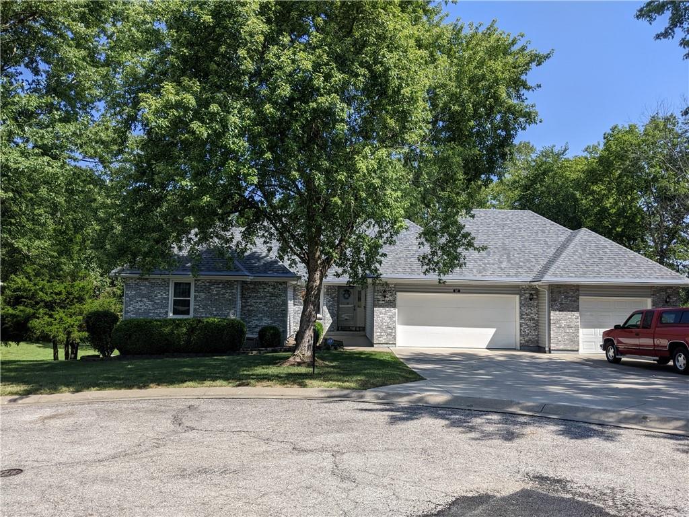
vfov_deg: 51.4
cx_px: 344
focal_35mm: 27
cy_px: 258
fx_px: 537
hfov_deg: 65.3
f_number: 1.8
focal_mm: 4.44
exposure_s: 1/2132
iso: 49
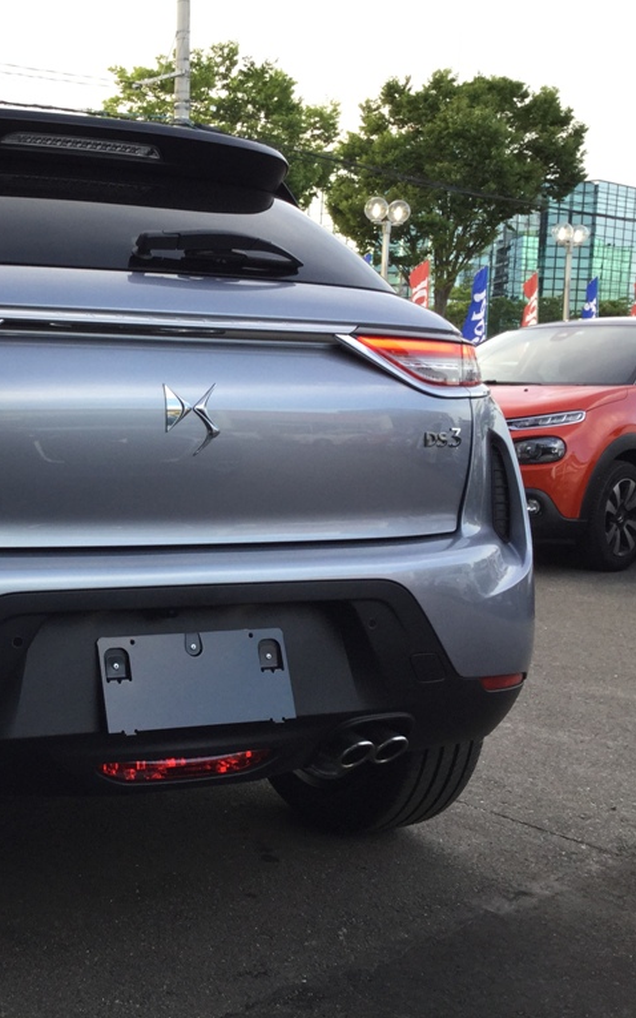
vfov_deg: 45.3
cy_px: 510
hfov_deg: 27.8
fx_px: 1220
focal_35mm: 44
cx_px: 27
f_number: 2.4
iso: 25
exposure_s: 1/120
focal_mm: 3.3
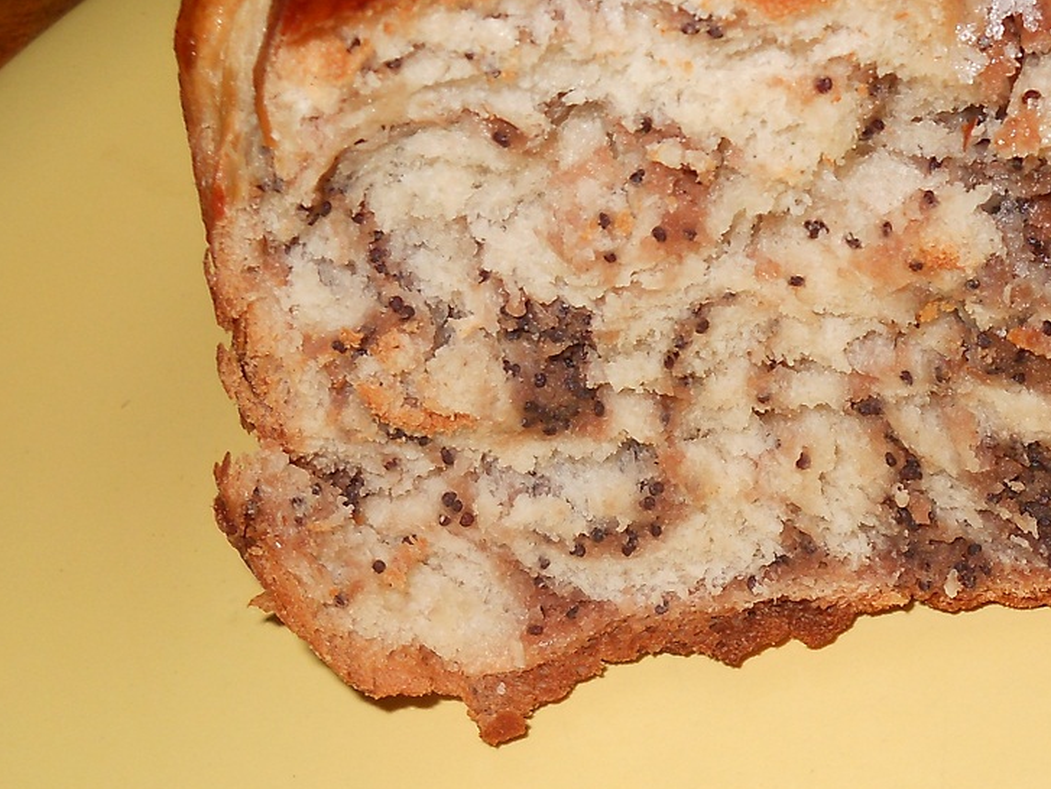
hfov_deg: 23.7
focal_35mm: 81
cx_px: 871
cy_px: 522
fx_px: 2461
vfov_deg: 18.2
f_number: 5.5
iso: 80
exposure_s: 1/30
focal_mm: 6.72
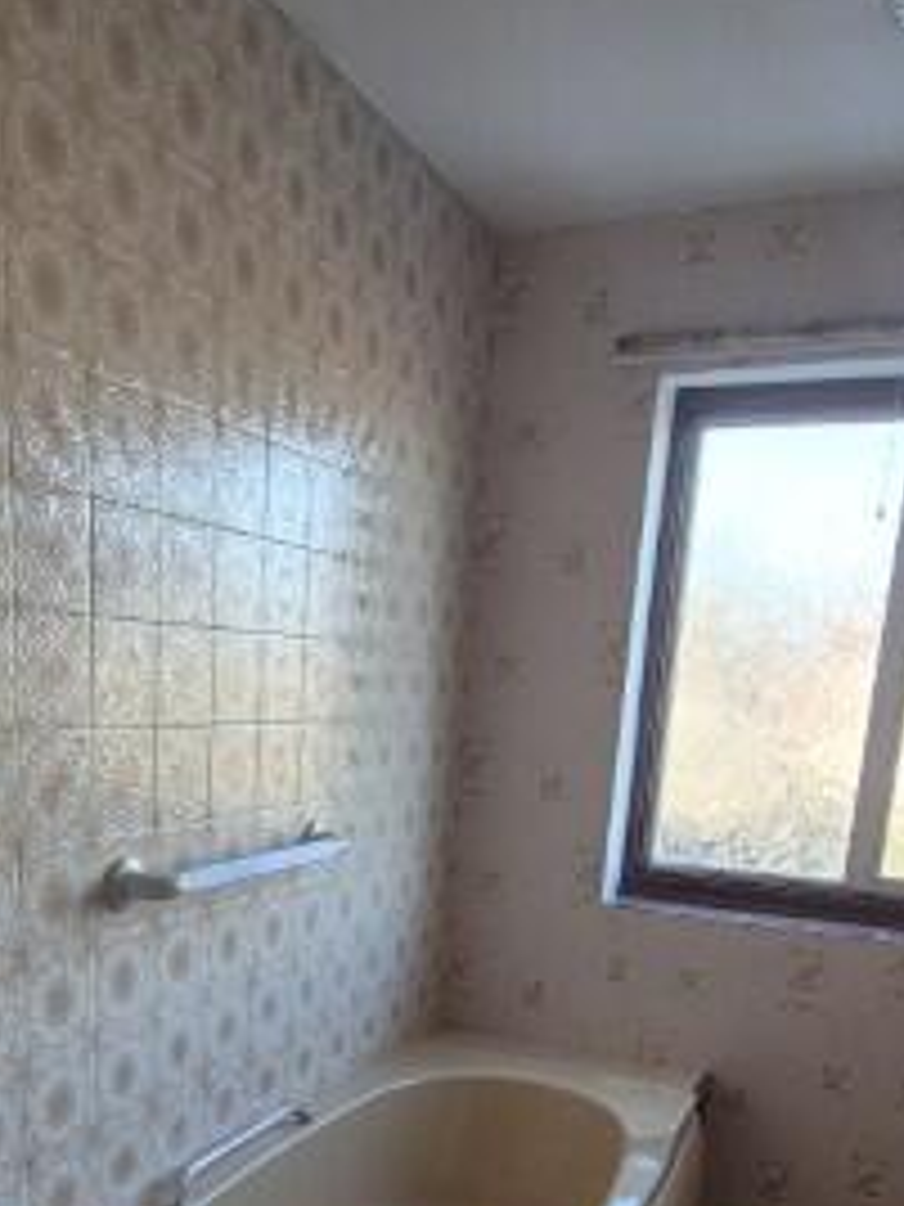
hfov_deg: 45.2
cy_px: 981
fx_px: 1079
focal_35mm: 31
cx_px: 355
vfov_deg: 54.0
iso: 64
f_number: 2.2
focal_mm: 2.2
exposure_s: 1/50
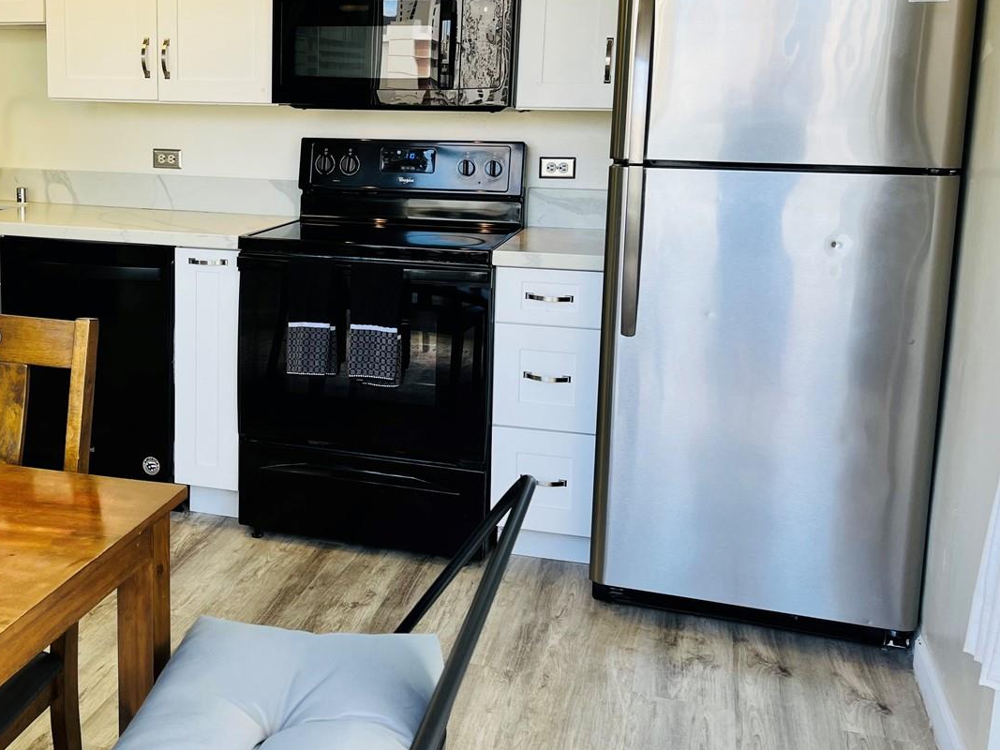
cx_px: 306
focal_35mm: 39
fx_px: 1127
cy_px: 257
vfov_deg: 36.5
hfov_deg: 46.8
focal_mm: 5.1
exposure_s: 1/140
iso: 32
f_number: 1.6
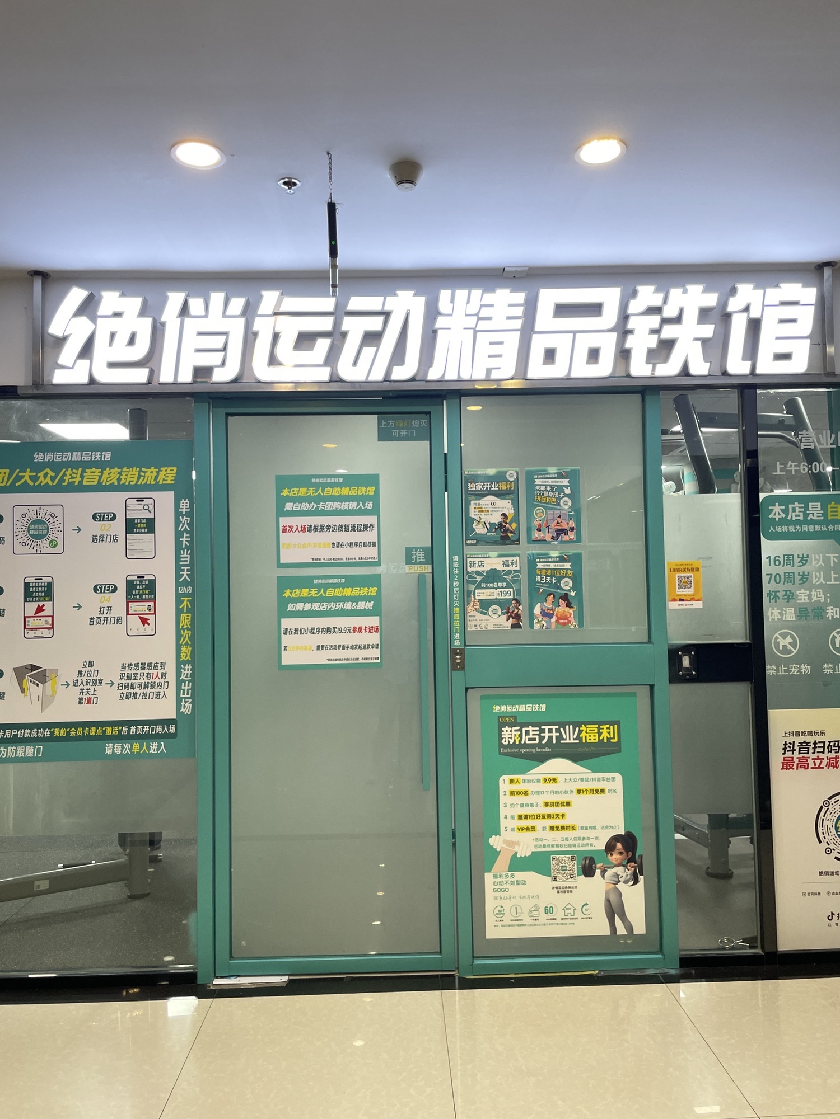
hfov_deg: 53.1
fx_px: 841
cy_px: 560
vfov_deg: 67.3
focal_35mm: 26
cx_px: 420
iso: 125
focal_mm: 4.2
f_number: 1.6
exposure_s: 1/100
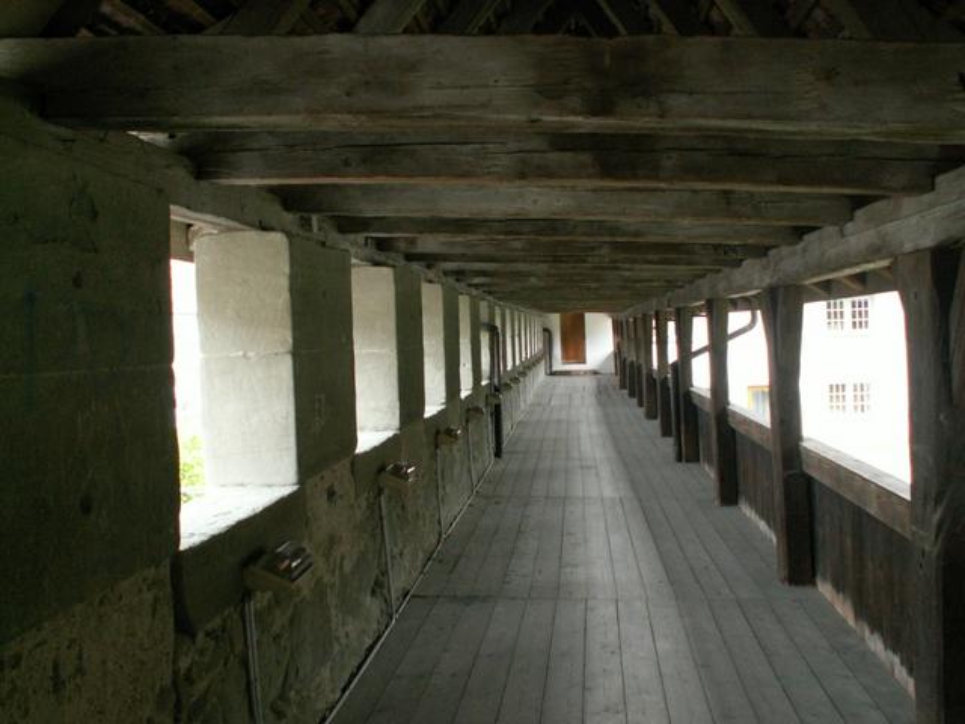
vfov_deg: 40.7
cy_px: 362
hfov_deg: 52.6
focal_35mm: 35
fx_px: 976
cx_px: 482
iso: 125
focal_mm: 5.86
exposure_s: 1/40
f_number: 2.8
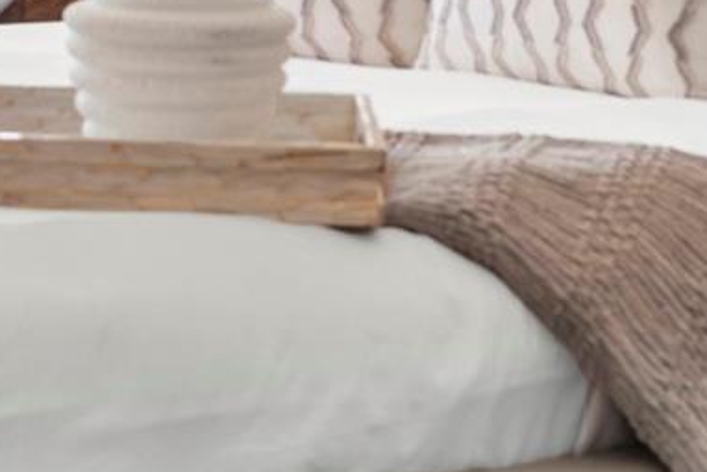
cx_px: 137
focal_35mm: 159
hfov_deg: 12.9
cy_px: -2
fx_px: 3124
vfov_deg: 8.6
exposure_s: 1/20
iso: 100
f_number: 8
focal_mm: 38
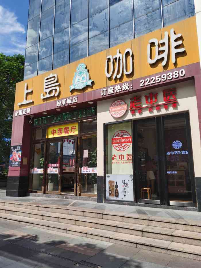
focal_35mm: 27
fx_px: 209
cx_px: 100
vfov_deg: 65.3
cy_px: 134
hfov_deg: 51.4
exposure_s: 1/5000
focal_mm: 5.56
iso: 50
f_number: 1.6
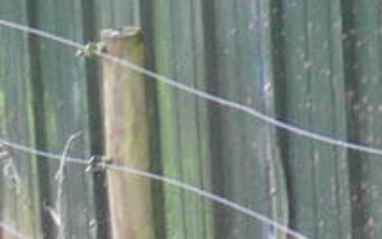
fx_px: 2904
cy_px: -205
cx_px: 1076
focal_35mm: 279
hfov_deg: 6.9
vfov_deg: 4.6
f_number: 2.8
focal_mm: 7.4
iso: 125
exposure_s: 1/30
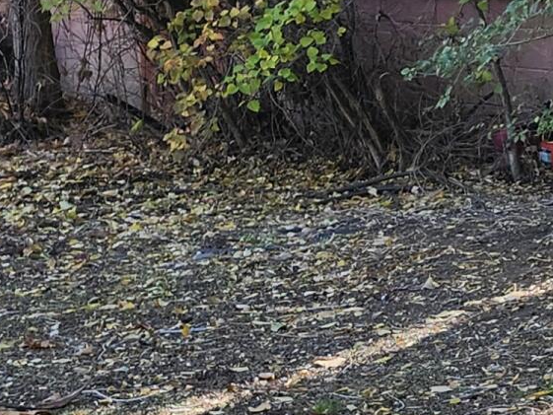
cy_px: 65
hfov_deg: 13.4
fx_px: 1965
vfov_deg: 12.0
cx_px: 1165
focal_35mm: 123
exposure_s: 1/180
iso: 25
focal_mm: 5.54
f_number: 1.8
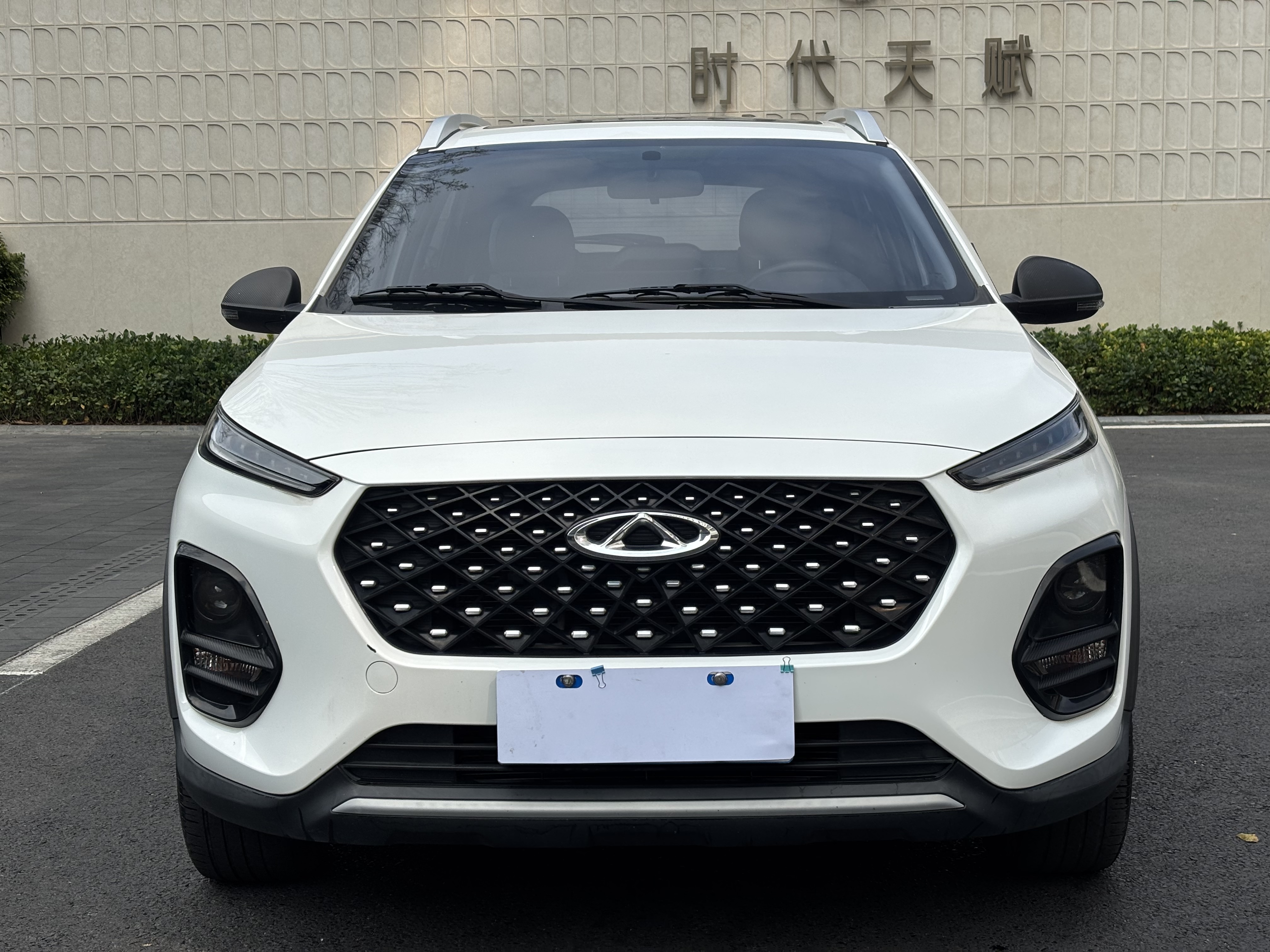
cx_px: 635
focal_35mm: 52
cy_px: 476
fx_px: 1908
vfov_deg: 28.0
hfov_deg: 36.8
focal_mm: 5.96
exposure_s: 1/3311
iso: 40
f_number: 1.6
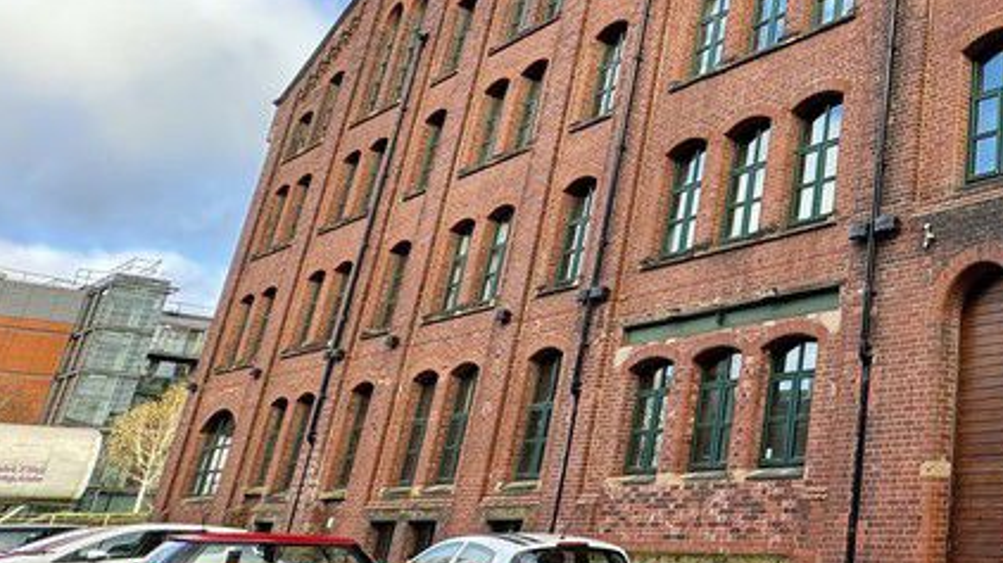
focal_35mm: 37
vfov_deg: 31.6
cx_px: 1115
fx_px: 984
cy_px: 176
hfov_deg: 42.1
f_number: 2.2
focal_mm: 2.22
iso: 40
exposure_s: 1/164
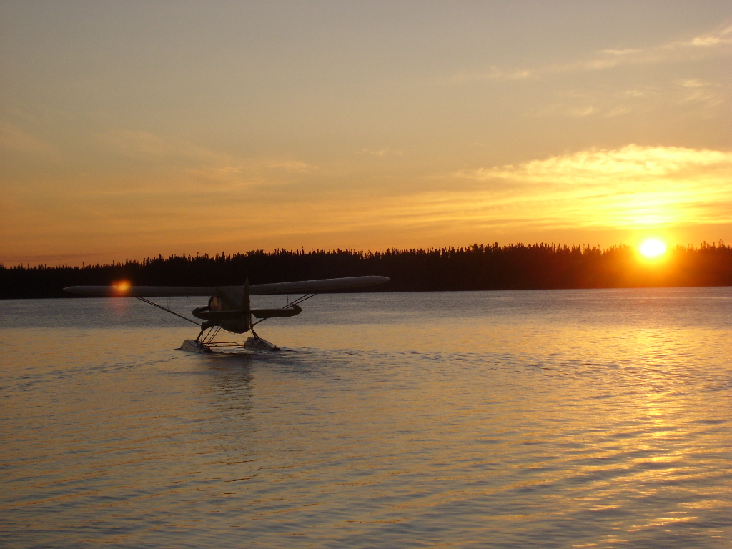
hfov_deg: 18.7
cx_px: 366
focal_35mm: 105
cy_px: 274
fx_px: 2220
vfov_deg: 14.1
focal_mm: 17.4
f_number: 4.9
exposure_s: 1/569
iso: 50
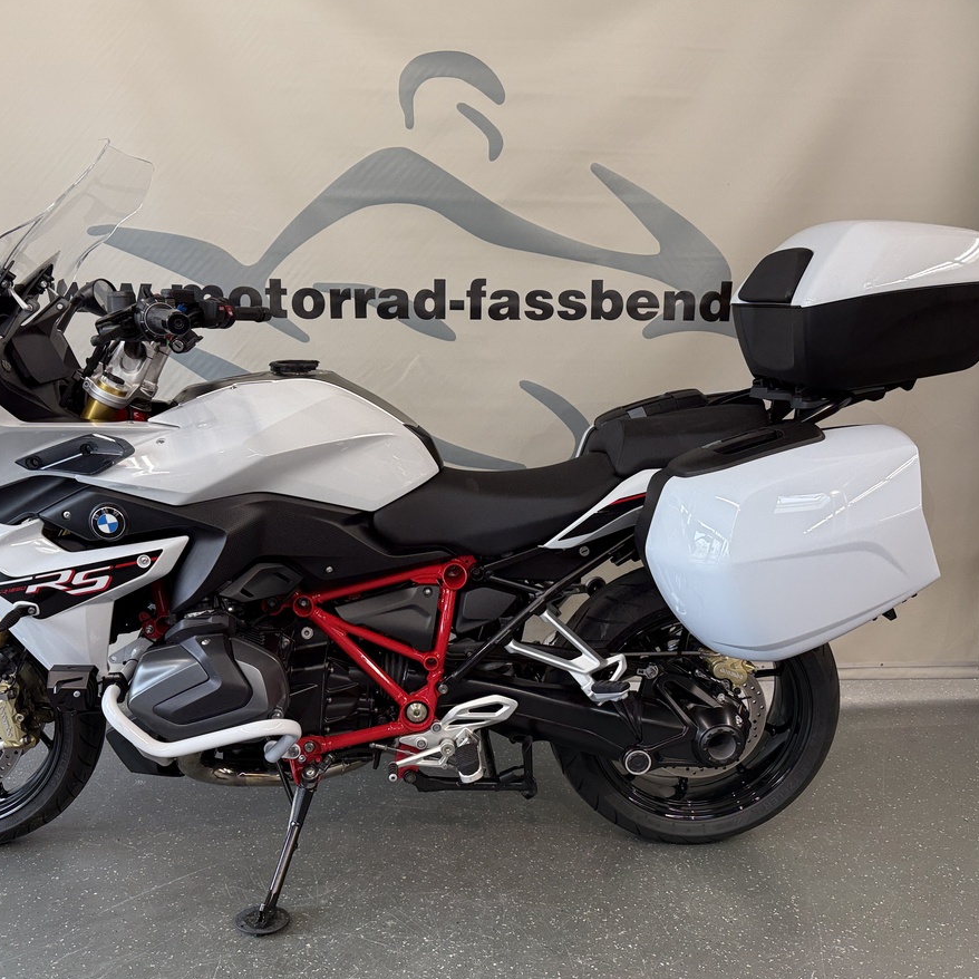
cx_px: 428
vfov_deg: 55.6
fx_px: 928
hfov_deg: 55.5
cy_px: 486
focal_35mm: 29
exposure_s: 1/100
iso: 125
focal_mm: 6.76
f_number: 1.78
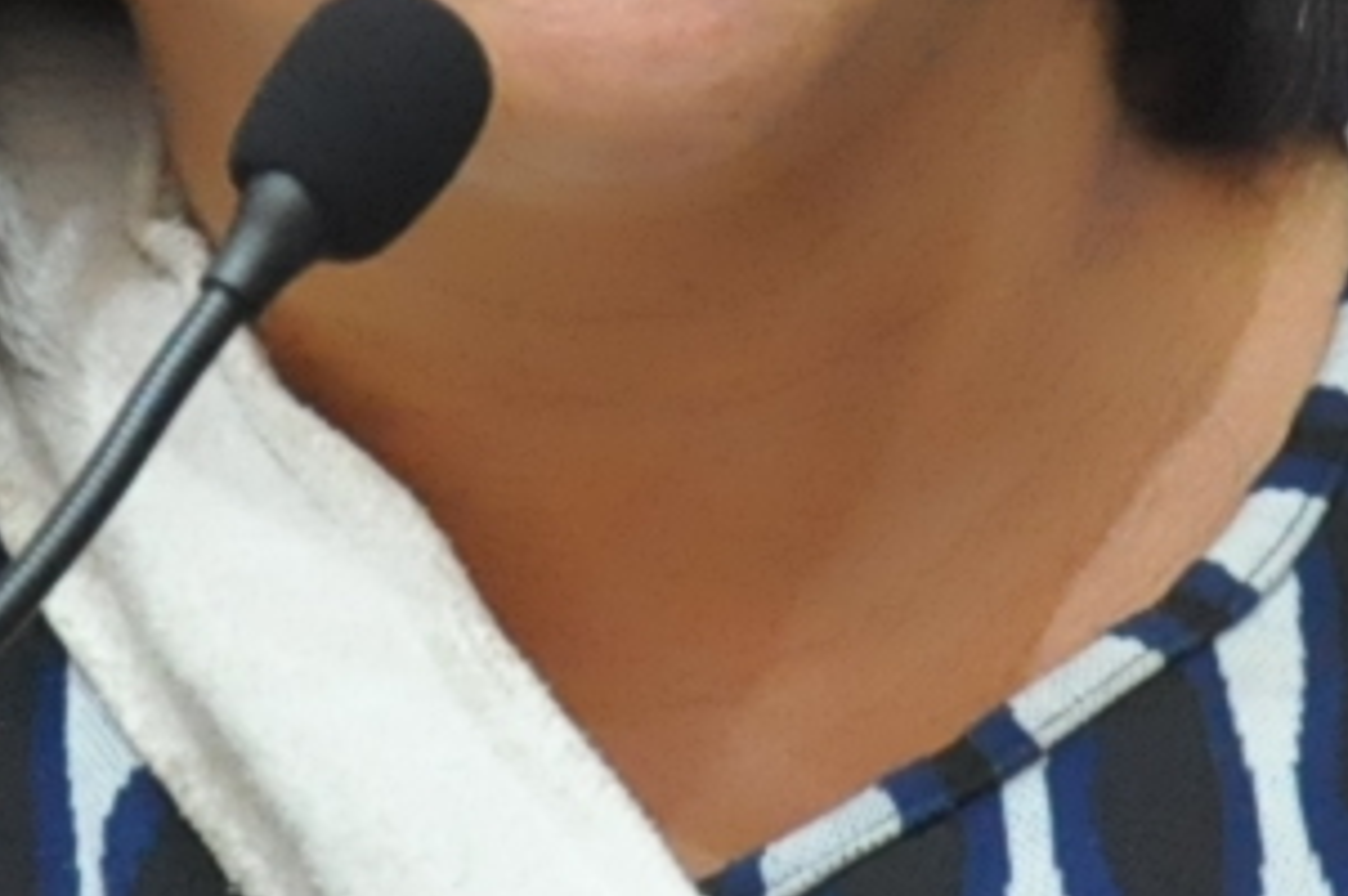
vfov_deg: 1.2
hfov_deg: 1.8
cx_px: 569
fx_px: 41988
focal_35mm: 1123
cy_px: -157
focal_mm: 105
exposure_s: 1/100
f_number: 5.6
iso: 2000
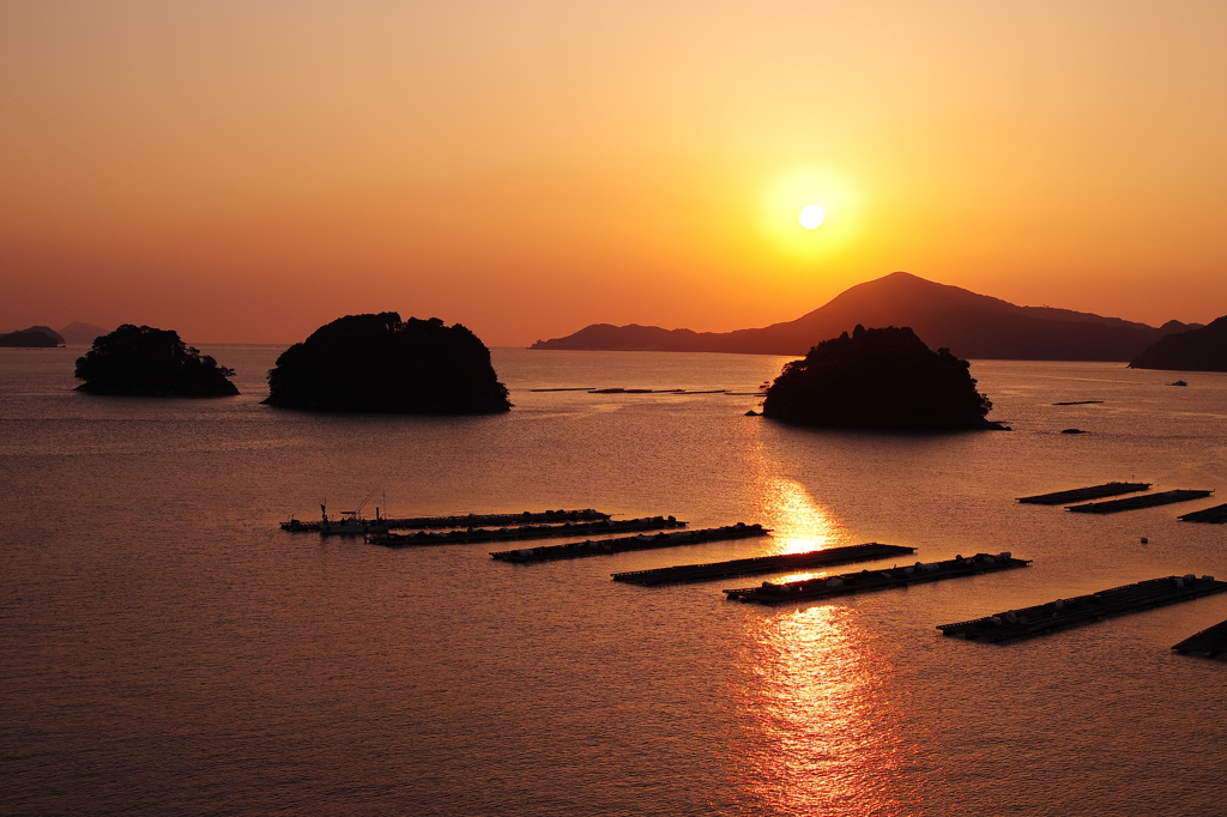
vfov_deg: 29.2
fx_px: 1567
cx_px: 614
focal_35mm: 46
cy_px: 408
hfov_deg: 42.8
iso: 200
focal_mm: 31
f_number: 8
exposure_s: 1/800
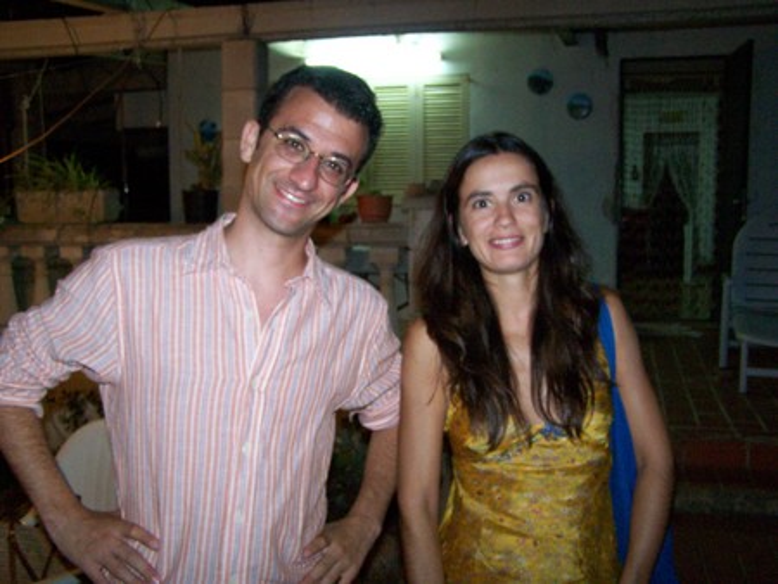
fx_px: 855
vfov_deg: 37.8
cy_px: 292
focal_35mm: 38
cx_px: 389
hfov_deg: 49.0
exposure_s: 1/40
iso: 400
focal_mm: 6.3
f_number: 2.8
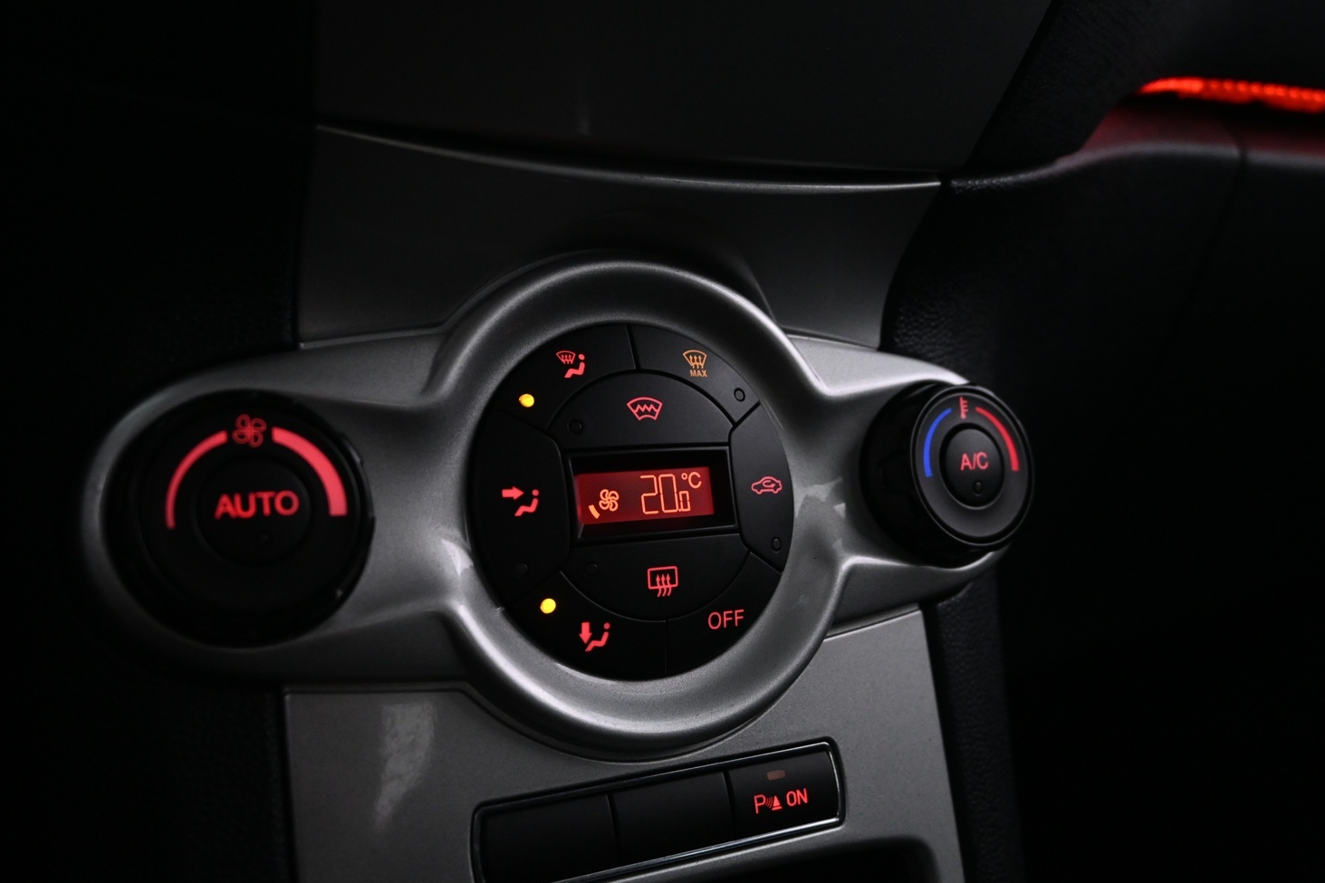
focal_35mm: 32
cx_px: 652
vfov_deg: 41.6
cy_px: 485
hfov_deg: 59.4
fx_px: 1161
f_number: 3.8
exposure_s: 1/25
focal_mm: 19
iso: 1600
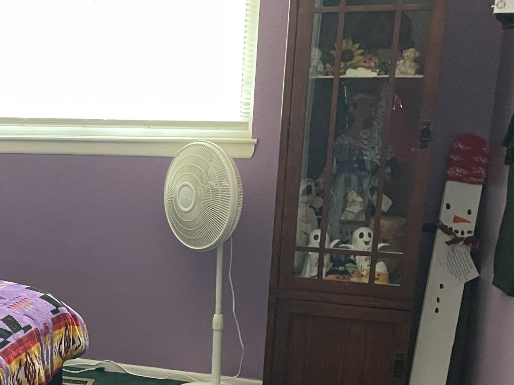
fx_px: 846
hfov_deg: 31.2
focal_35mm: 57
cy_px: 290
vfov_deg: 25.4
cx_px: -3
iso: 400
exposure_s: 1/40
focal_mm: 4.2
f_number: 1.6
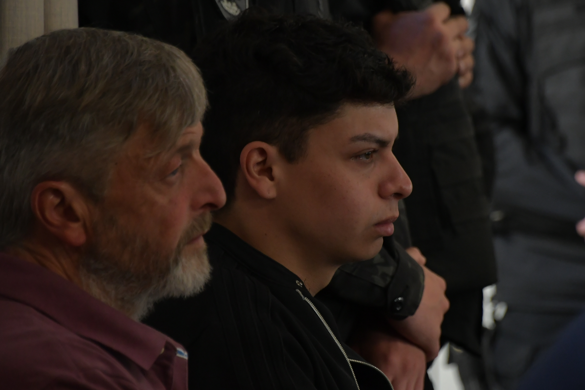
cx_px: 334
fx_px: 5833
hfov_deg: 5.7
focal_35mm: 359
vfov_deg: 3.8
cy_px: 212
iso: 1600
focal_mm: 185
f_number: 6
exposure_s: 1/160
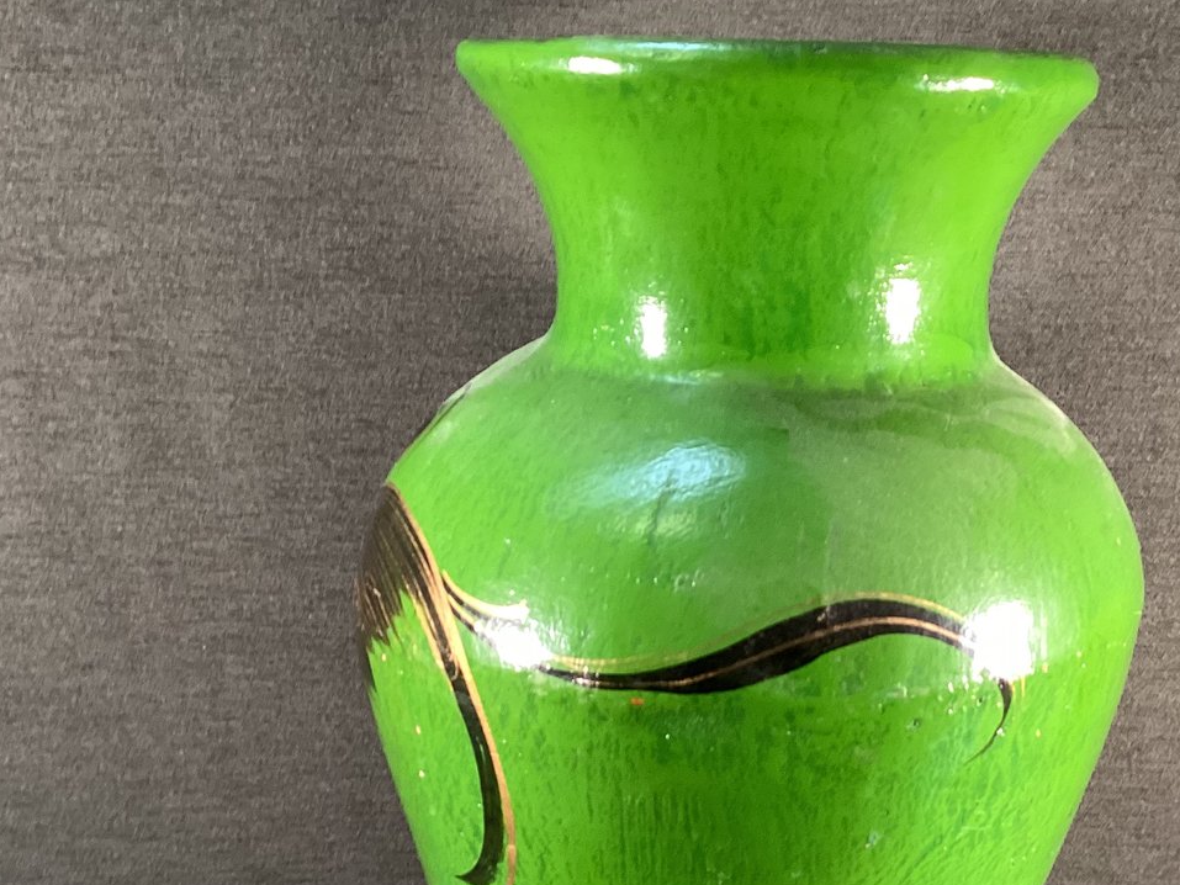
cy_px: 675
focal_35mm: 49
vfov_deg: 29.2
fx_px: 1671
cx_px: 761
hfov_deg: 38.6
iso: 200
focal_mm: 3.3
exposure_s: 1/60
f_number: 2.4
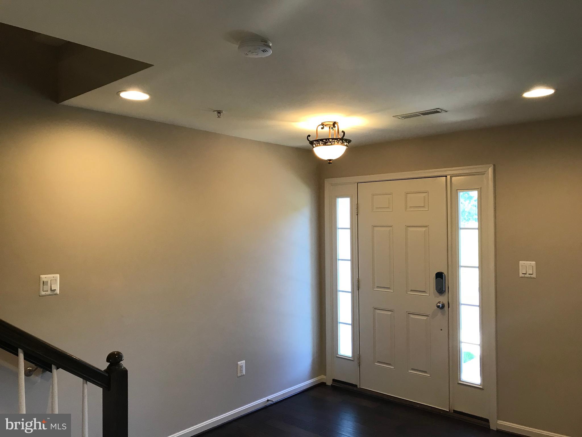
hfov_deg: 63.4
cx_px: 291
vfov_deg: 49.7
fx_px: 471
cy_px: 218
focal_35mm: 28
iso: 25
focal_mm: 3.99
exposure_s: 1/30
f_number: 1.8
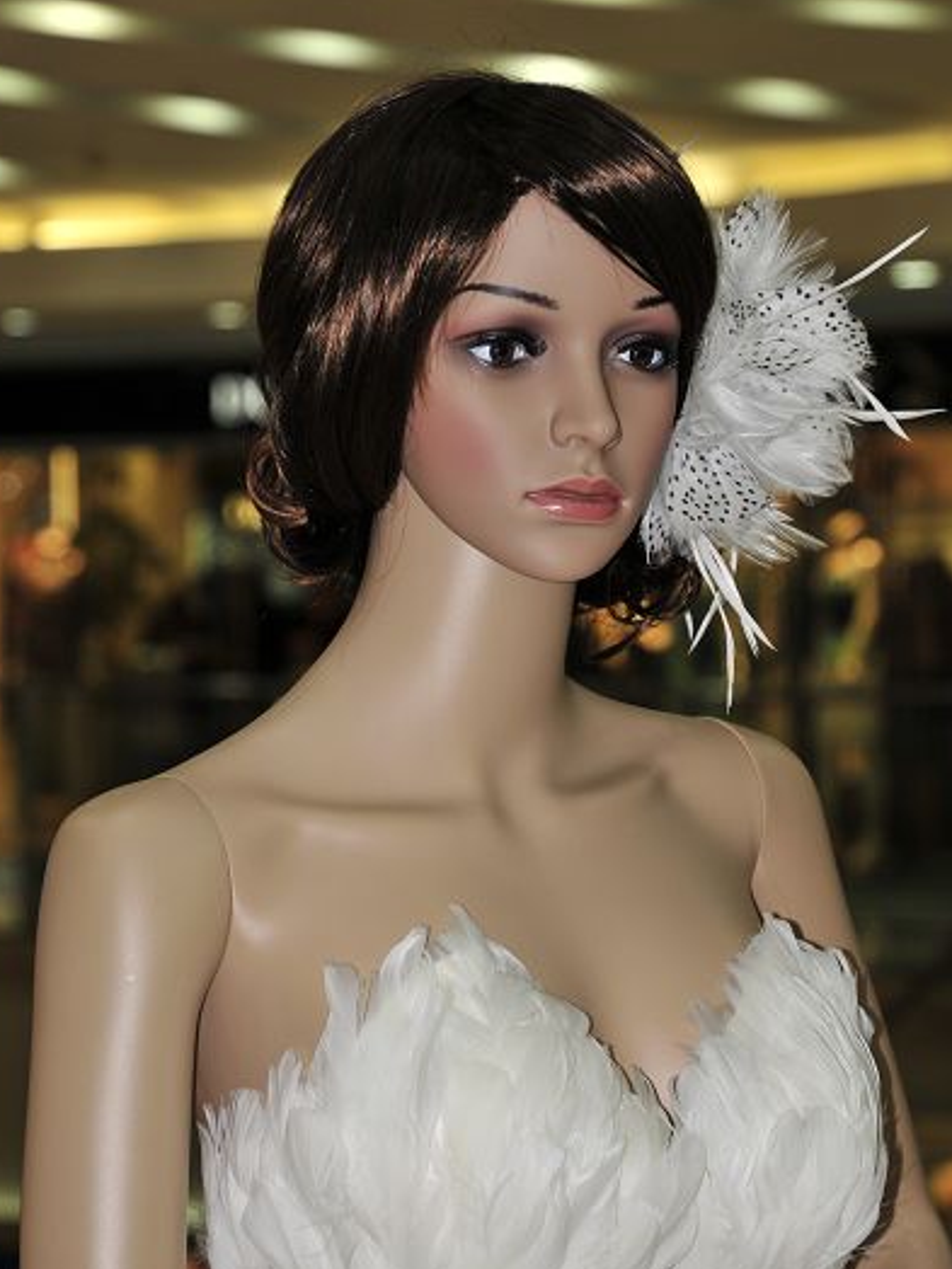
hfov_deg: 9.9
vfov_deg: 13.2
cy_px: 586
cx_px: 478
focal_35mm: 150
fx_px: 5485
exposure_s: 1/60
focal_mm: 85
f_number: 5.6
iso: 200
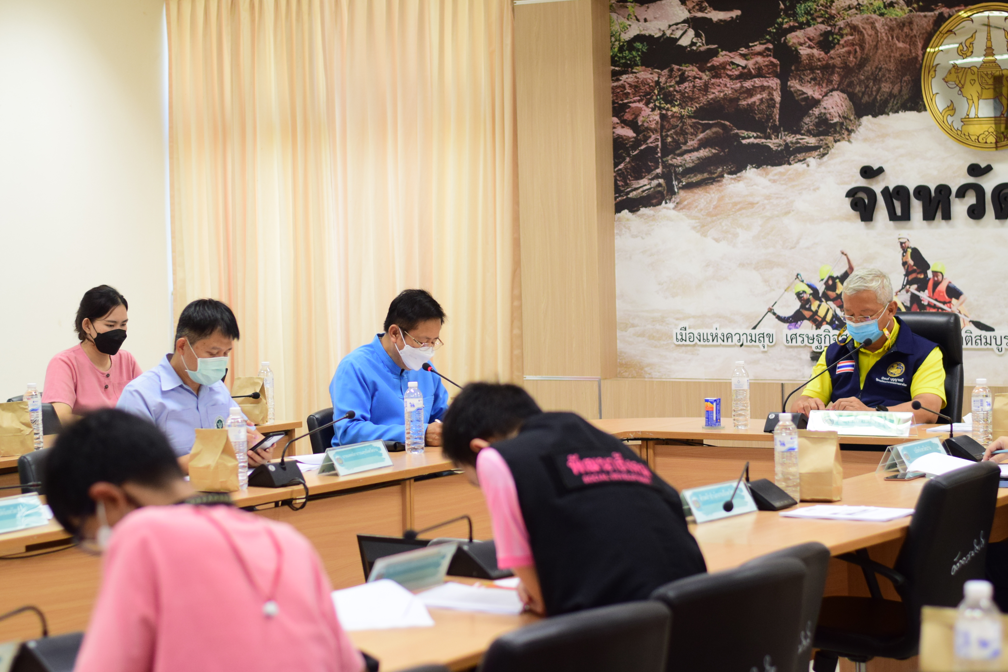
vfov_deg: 16.7
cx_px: 491
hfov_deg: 24.8
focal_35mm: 82
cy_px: 328
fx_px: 2297
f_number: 2.5
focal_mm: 50
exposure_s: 1/250
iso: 1000
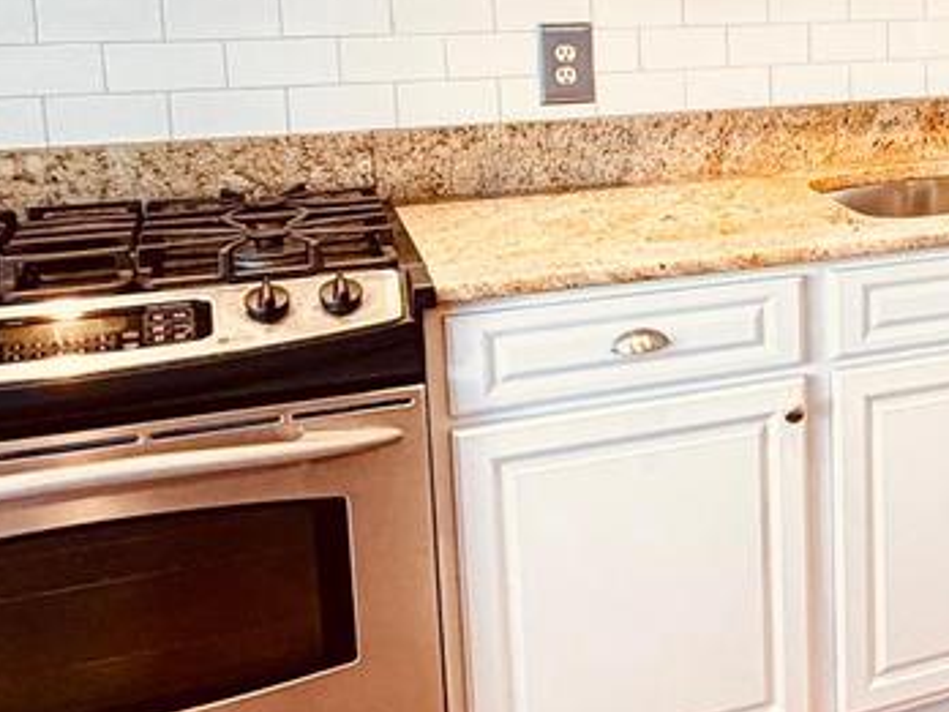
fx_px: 1590
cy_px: 142
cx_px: 1244
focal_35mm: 58
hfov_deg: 27.5
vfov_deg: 24.8
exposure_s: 1/120
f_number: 2.2
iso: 160
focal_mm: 2.22
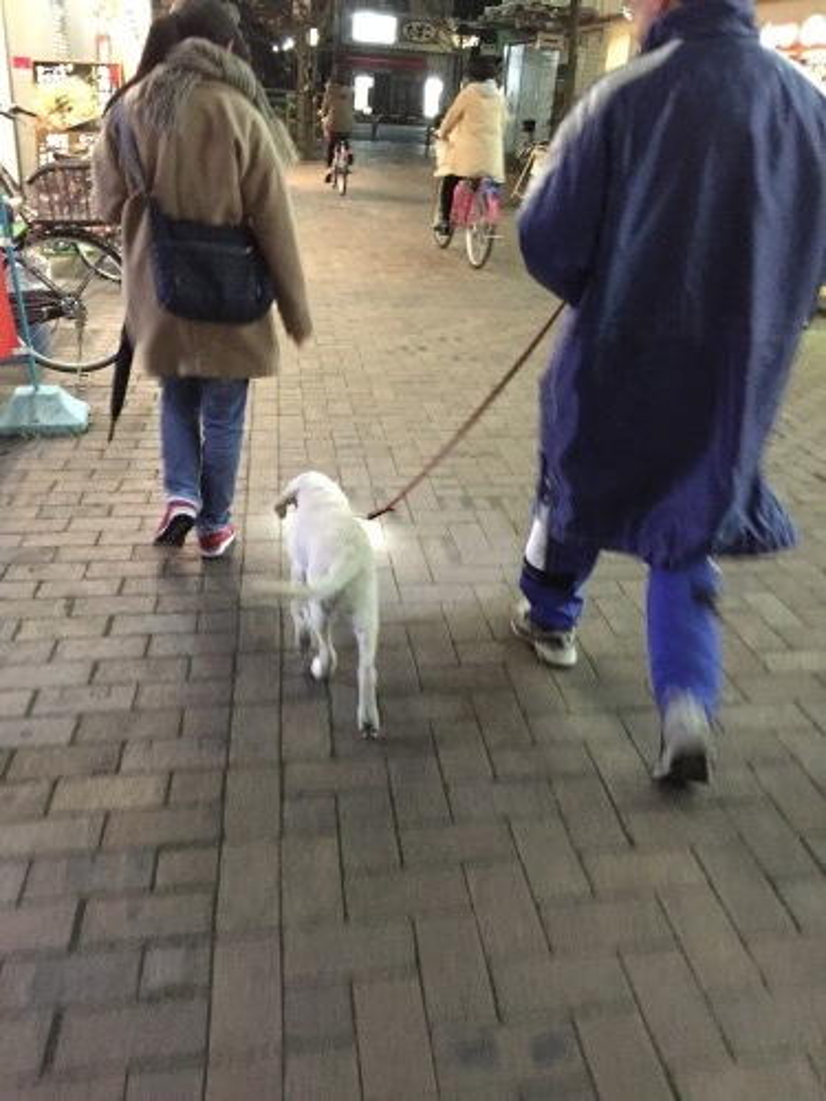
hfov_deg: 48.2
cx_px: 413
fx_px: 923
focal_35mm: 29
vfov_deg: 61.7
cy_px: 550
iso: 400
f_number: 2.2
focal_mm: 4.15
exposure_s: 1/15
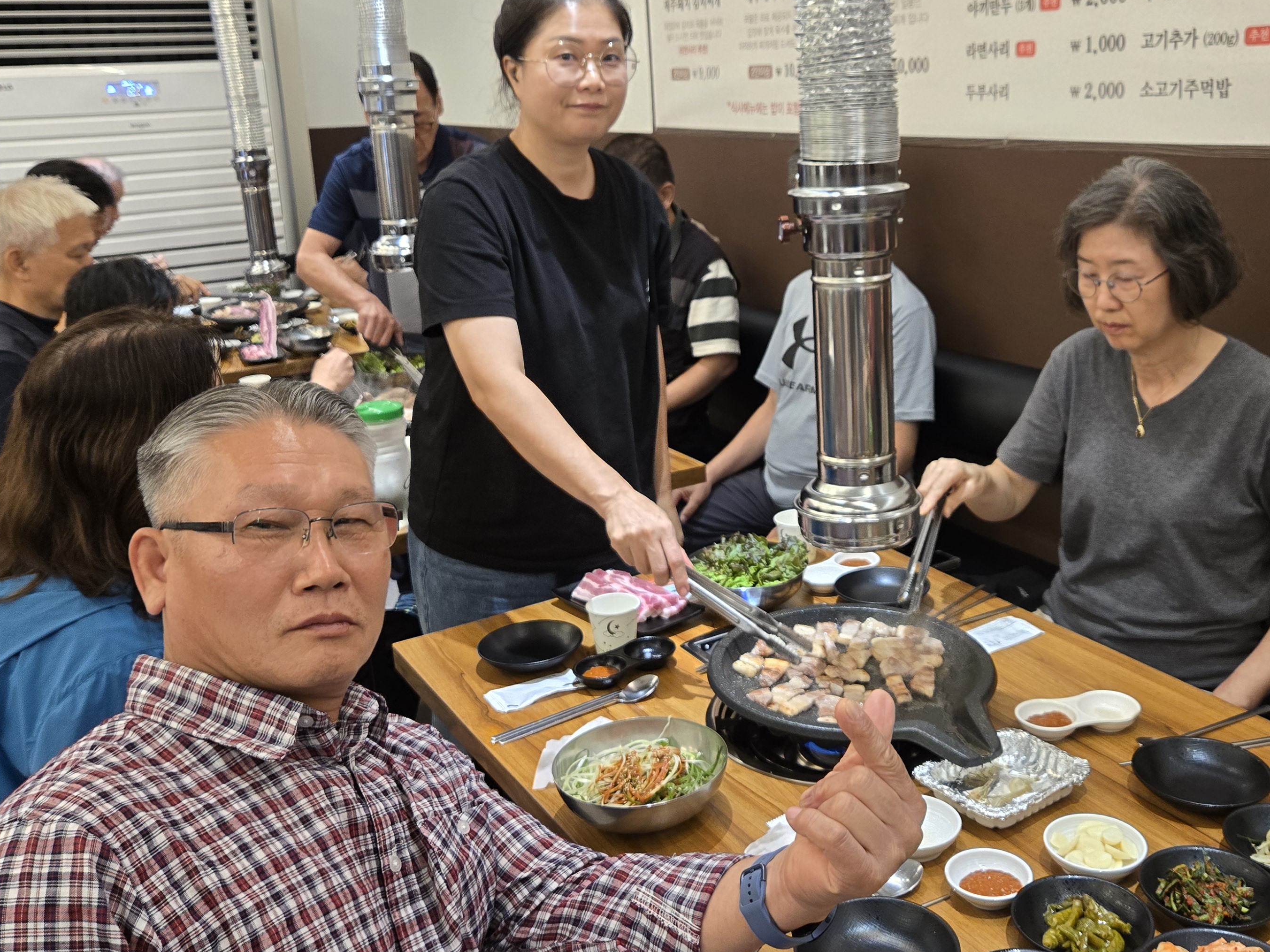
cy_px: 398
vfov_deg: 41.7
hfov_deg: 53.6
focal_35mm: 34
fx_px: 1247
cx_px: 767
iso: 160
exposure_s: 1/120
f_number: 1.8
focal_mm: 5.4
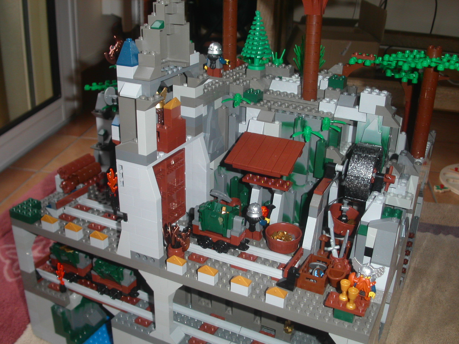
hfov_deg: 49.0
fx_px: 504
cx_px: 230
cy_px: 172
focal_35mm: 38
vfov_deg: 37.7
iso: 100
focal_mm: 7.8
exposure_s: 1/30
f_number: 2.8
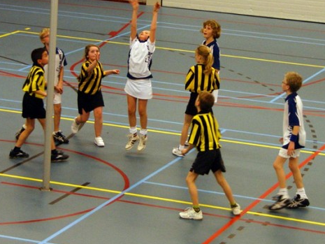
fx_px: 920
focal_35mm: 98
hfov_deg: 20.0
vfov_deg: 15.0
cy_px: 64
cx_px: 156
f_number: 4.5
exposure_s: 1/100
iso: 800
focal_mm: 40
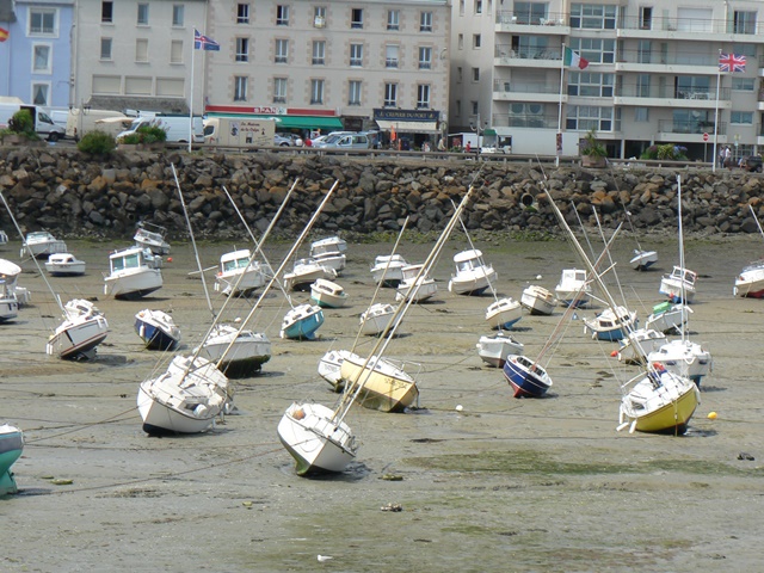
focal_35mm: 213
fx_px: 4701
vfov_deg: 7.0
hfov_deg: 9.3
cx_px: 382
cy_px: 286
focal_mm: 36.5
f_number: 4.5
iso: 64
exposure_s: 1/500
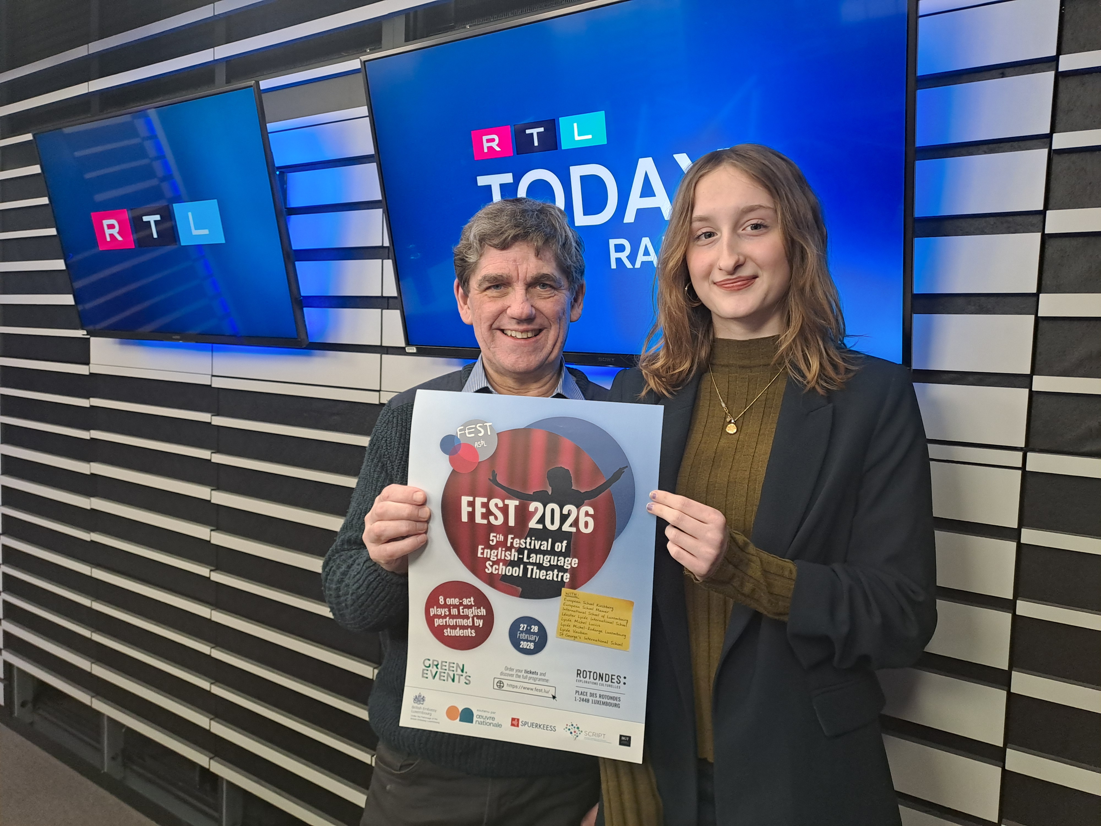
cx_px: 550
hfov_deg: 69.4
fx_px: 795
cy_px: 413
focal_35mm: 25
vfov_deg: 54.9
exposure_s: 1/50
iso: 160
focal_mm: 4.65
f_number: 1.8
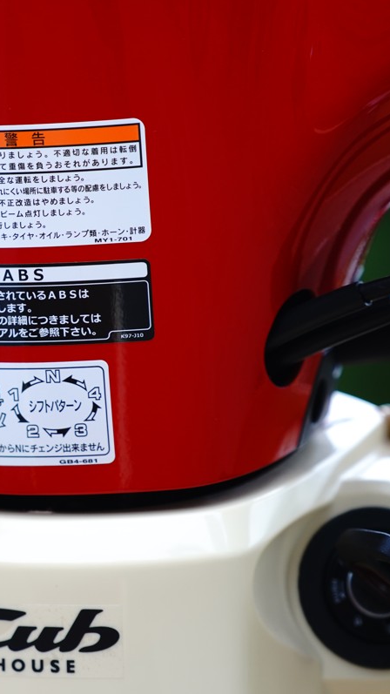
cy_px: 347
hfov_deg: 4.3
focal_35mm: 284
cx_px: -17
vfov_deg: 7.6
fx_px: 5224
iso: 800
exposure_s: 1/200
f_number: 4
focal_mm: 180
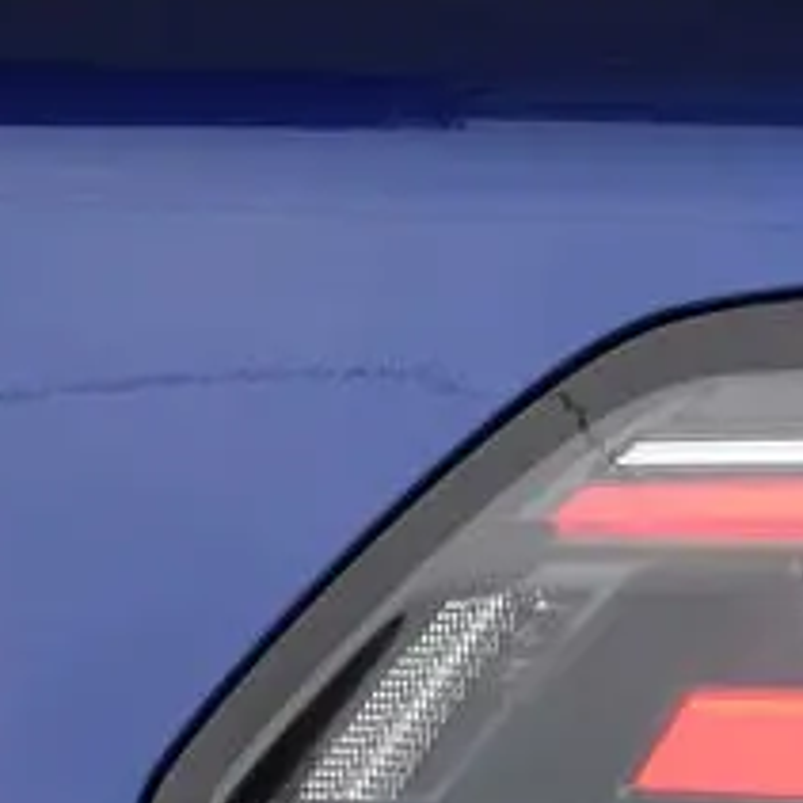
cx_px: 316
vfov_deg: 1.0
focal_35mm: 1684
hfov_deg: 1.0
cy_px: -69
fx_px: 44193
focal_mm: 145
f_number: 6
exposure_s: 1/400
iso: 320
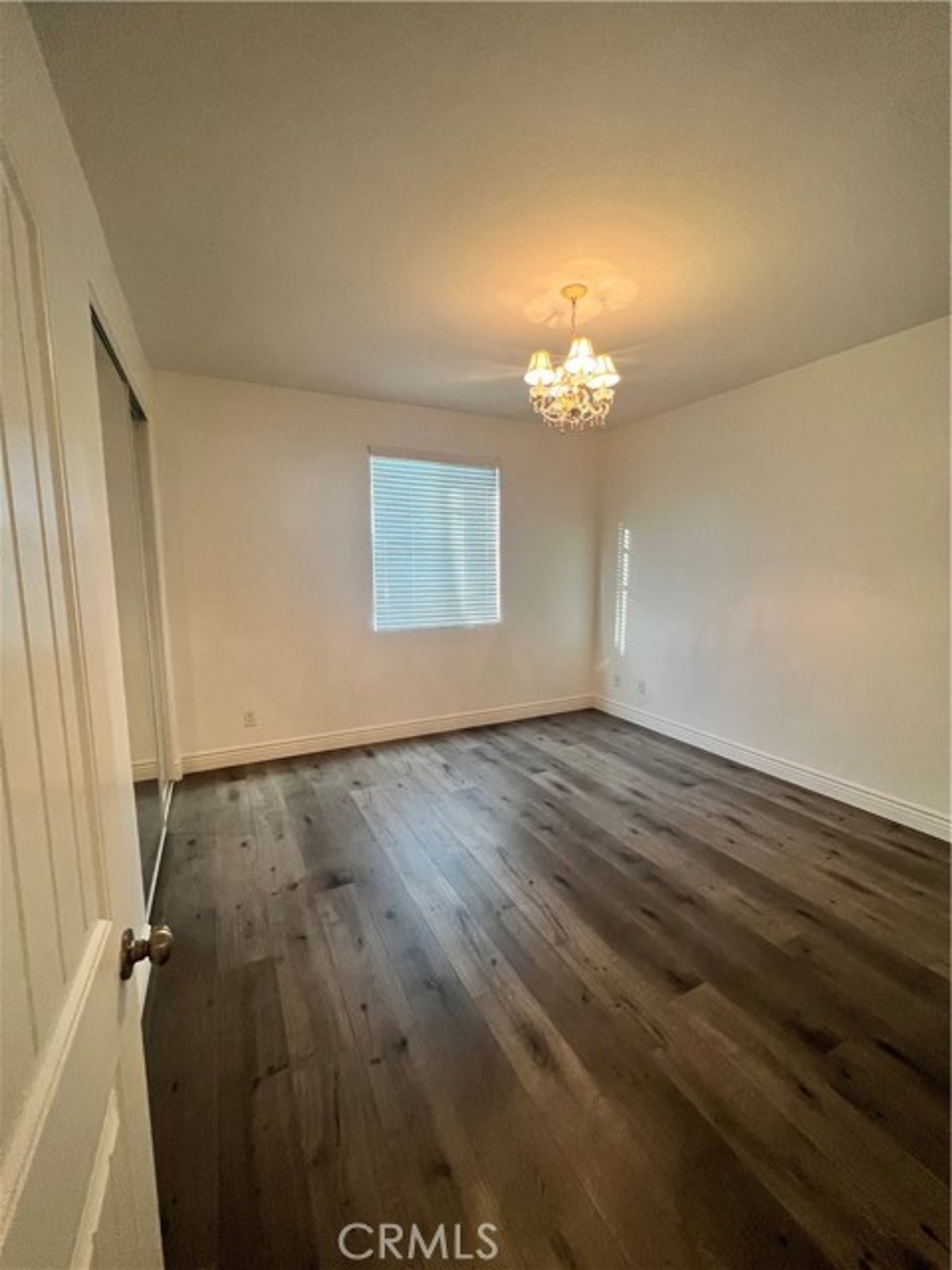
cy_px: 635
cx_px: 476
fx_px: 477
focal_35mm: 13
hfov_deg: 89.9
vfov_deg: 106.2
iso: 200
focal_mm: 1.57
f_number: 1.8
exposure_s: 1/60
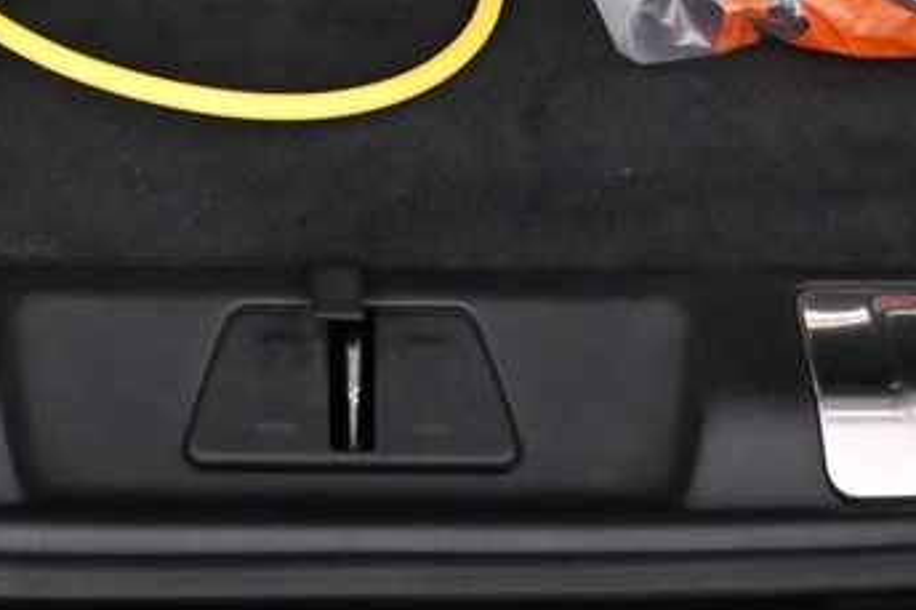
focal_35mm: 113
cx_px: 312
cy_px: -717
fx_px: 2874
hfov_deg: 18.1
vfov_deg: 10.8
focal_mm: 16
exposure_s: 1/100
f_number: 3.5
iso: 3200
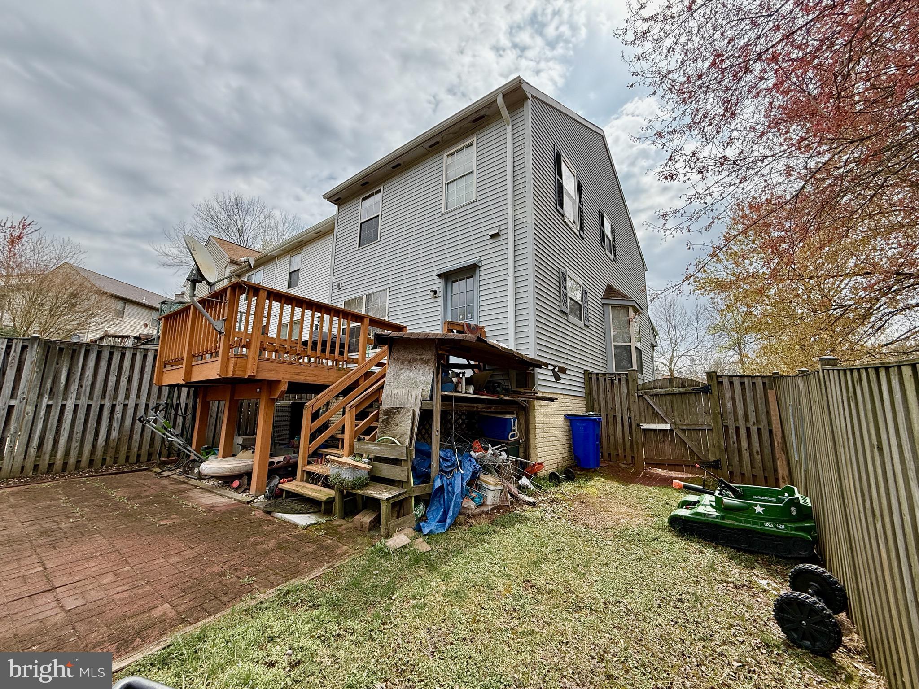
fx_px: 372
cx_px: 460
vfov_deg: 85.7
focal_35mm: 14
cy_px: 344
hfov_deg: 102.1
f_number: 2.2
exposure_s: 1/1534
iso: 64
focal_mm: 2.22
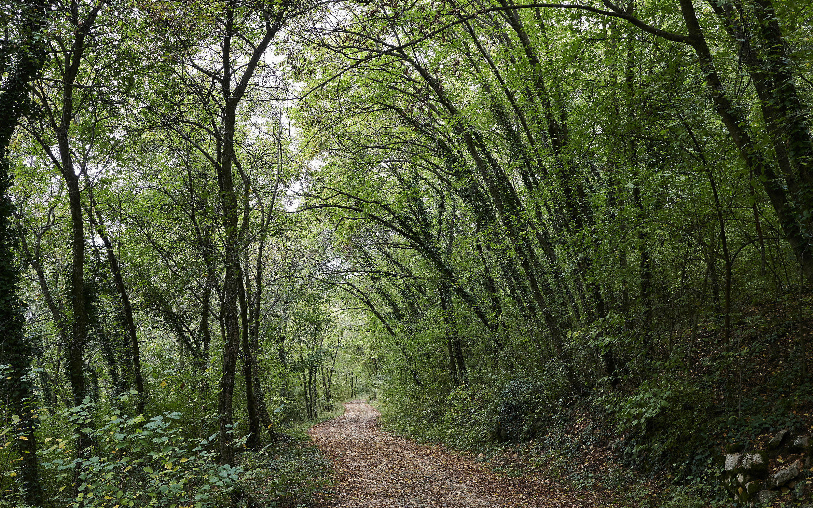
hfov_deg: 51.8
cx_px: 405
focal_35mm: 38
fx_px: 837
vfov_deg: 33.8
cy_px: 262
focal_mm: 24.5
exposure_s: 1/30
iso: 1000
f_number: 7.1
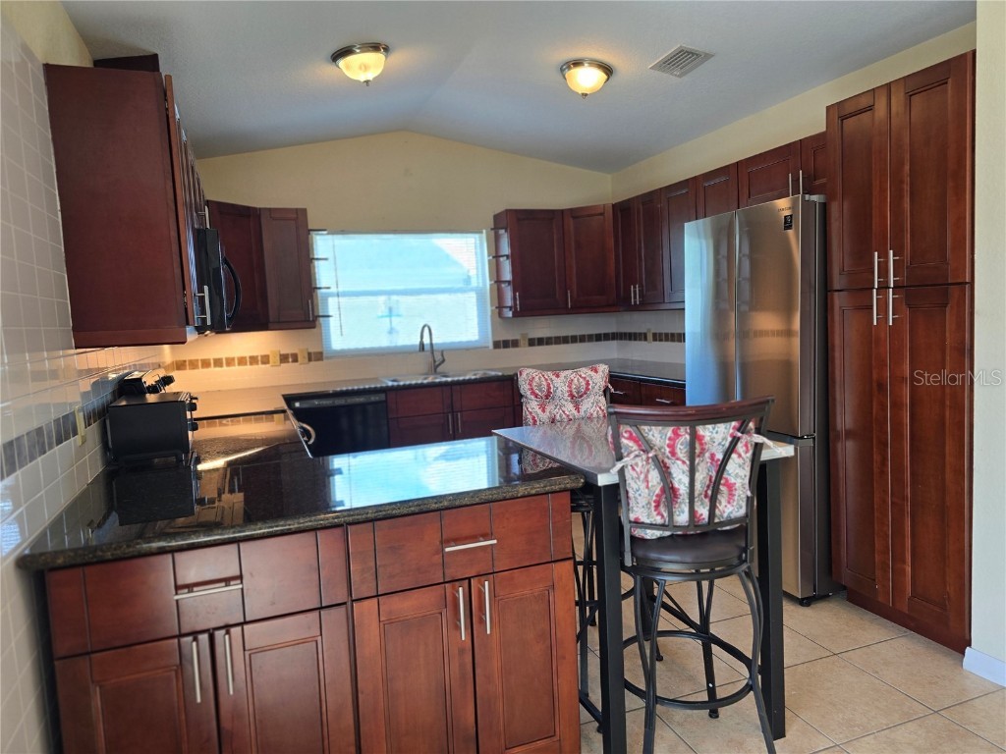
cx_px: 503
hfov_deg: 73.9
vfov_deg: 58.9
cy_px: 377
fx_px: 668
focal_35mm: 23
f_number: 1.7
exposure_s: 1/120
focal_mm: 6.3
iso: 80
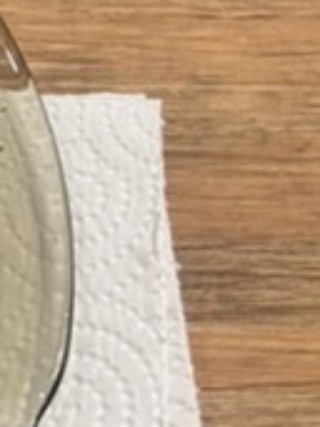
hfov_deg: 9.4
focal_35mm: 144
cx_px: -380
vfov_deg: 12.5
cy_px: -342
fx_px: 1777
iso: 200
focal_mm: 6.76
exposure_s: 1/71
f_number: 1.78
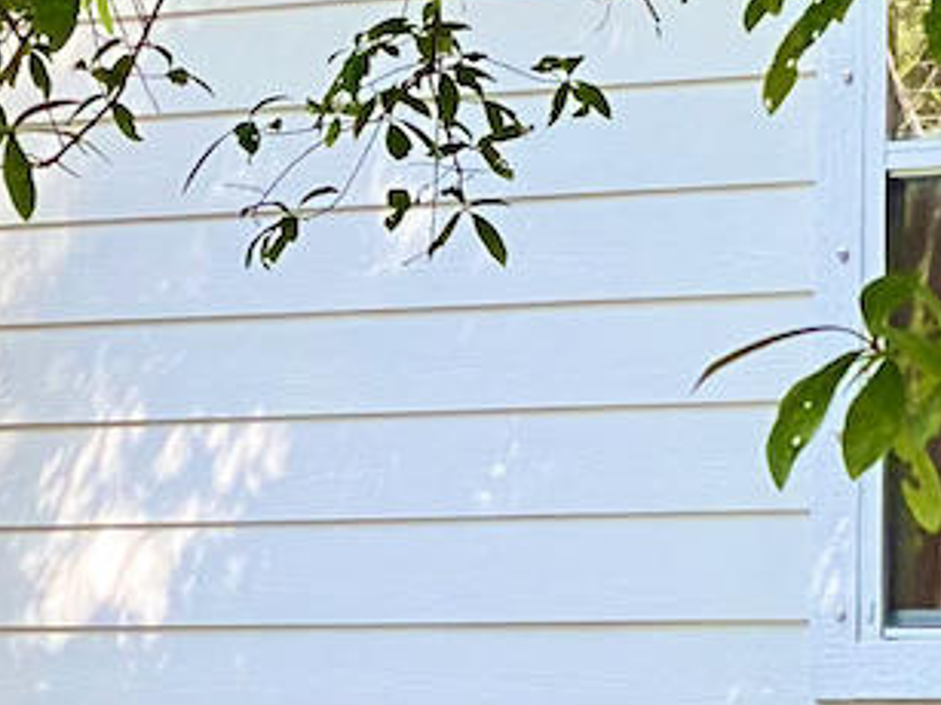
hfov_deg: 7.3
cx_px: 138
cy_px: 521
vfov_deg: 5.5
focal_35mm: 271
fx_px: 7364
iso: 25
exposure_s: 1/122
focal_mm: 6
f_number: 2
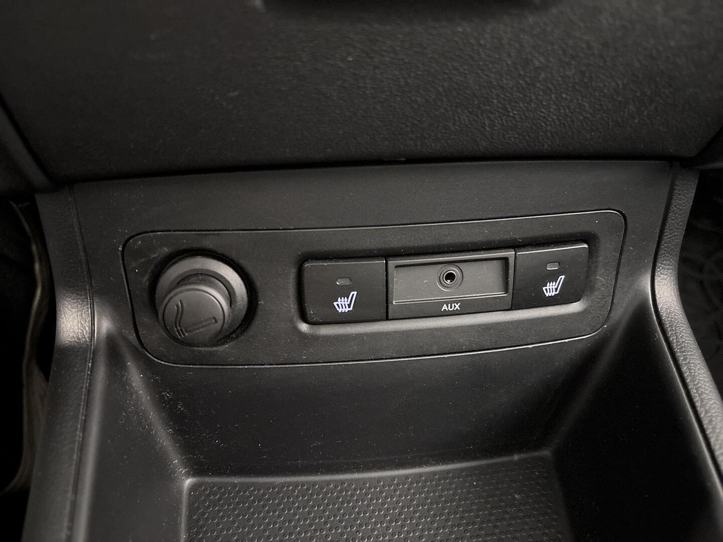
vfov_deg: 53.1
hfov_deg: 67.3
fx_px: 543
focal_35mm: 26
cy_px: 271
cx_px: 362
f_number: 1.6
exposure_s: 1/15
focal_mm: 5.96
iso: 5000
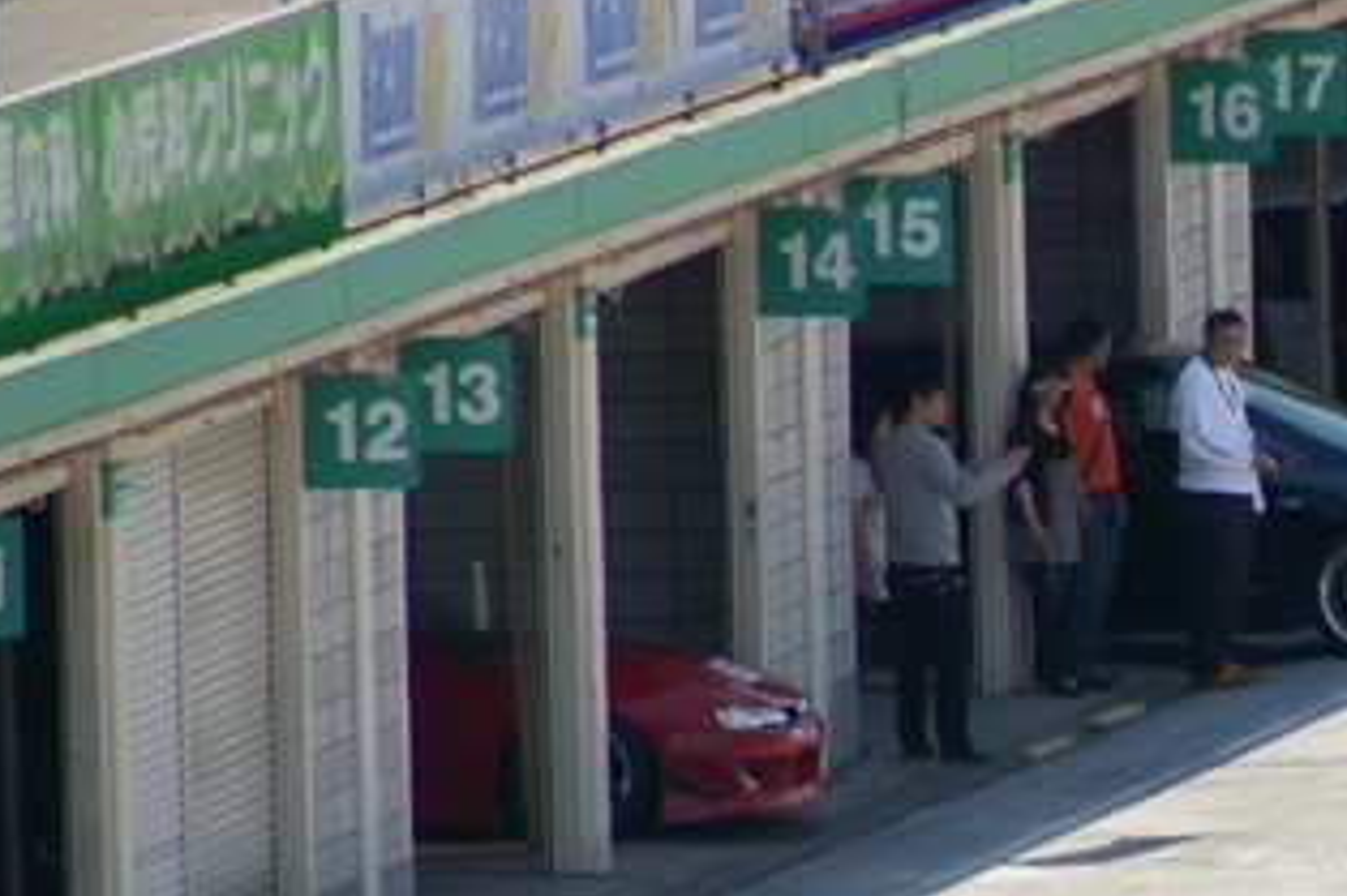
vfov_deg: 1.1
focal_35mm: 1223
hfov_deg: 1.7
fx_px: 45735
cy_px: 652
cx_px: 1763
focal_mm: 250
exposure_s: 1/350
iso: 200
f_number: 8
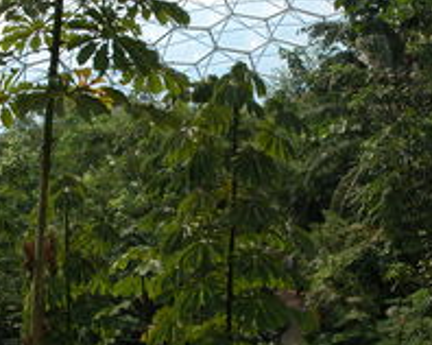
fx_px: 881
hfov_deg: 27.5
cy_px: 116
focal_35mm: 69
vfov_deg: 22.0
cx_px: 179
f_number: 6.3
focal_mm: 8.9
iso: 100
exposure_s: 1/260
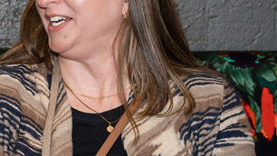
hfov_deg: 7.0
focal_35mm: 305
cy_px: 76
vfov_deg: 4.0
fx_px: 2240
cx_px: -73
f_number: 3.2
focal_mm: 87
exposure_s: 1/160
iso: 640
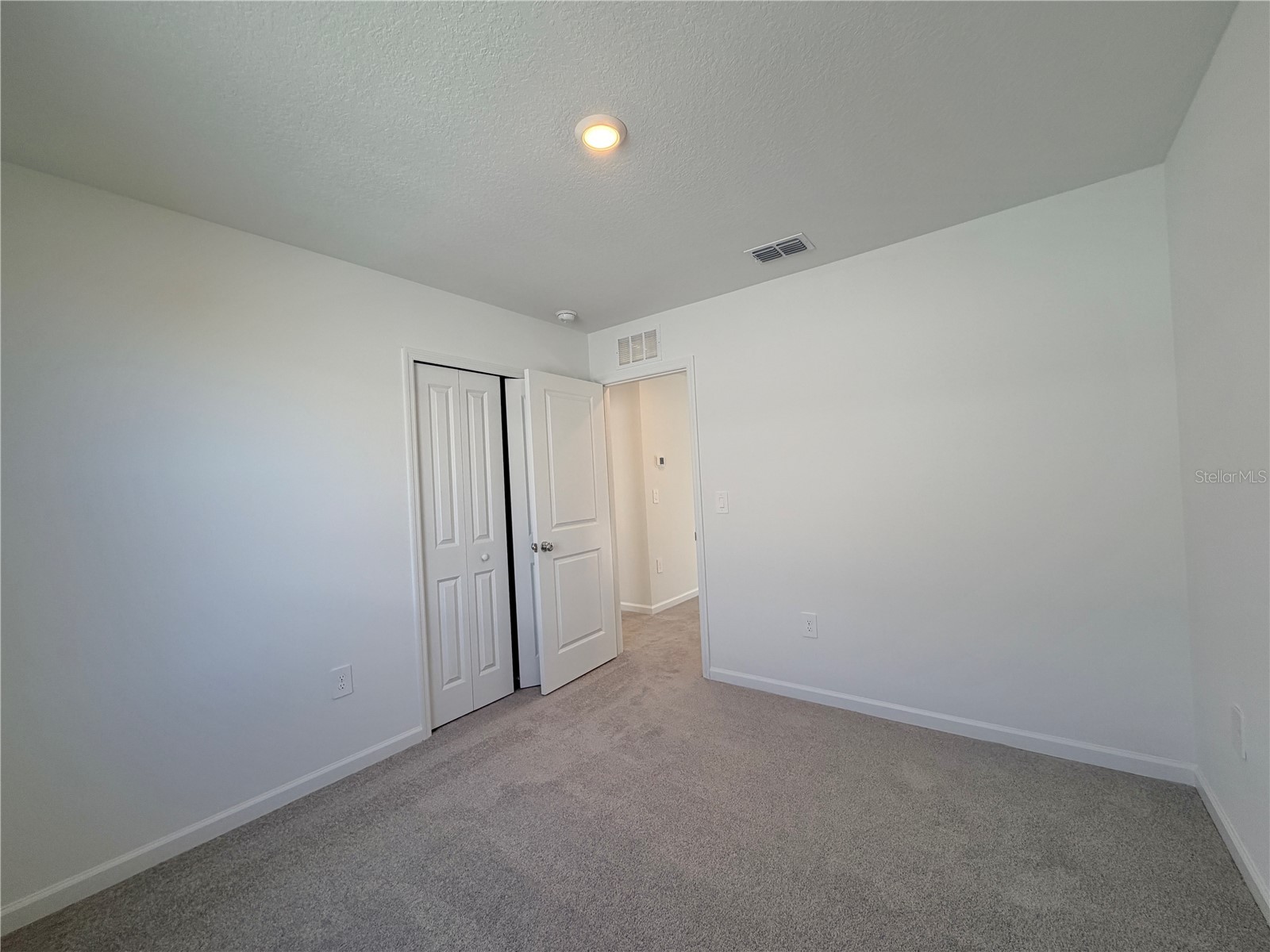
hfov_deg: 102.1
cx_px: 635
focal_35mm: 14
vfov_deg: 85.7
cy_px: 476
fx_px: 514
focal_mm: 2.22
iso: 80
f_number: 2.2
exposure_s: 1/120
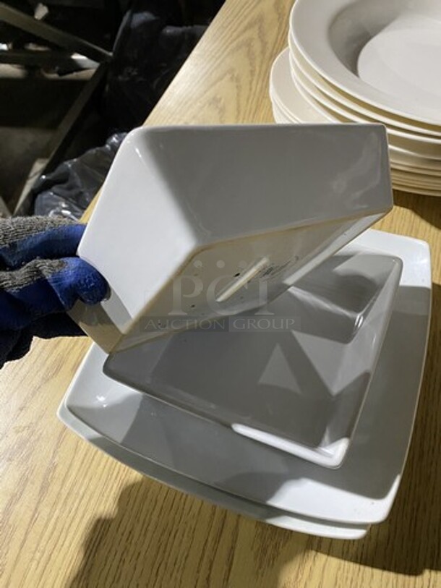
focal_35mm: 26
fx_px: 442
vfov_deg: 67.3
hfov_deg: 53.1
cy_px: 294
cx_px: 220
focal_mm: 4.25
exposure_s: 1/60
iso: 500
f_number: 1.8
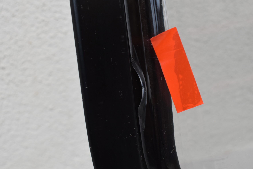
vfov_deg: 26.0
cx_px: 153
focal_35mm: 52
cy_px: 85
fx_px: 365
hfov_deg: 38.0
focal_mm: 24
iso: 500
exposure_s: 1/60
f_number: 5.6
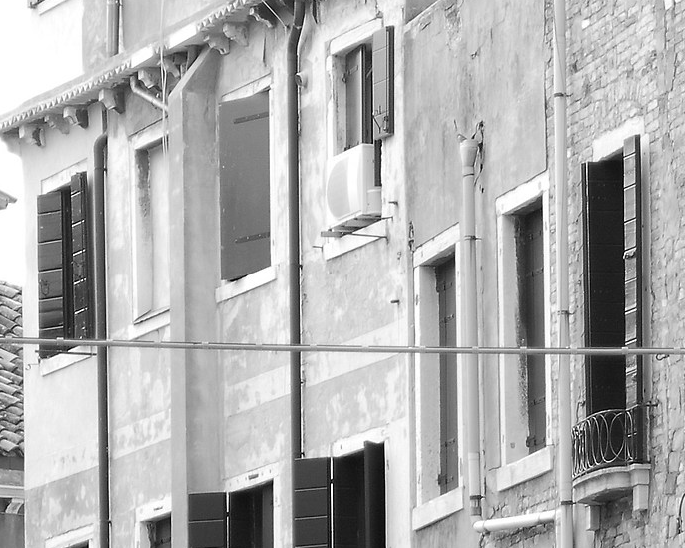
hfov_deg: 5.6
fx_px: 6995
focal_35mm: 345
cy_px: 297
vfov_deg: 4.5
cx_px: 305
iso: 100
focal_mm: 70
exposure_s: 1/200
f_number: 4
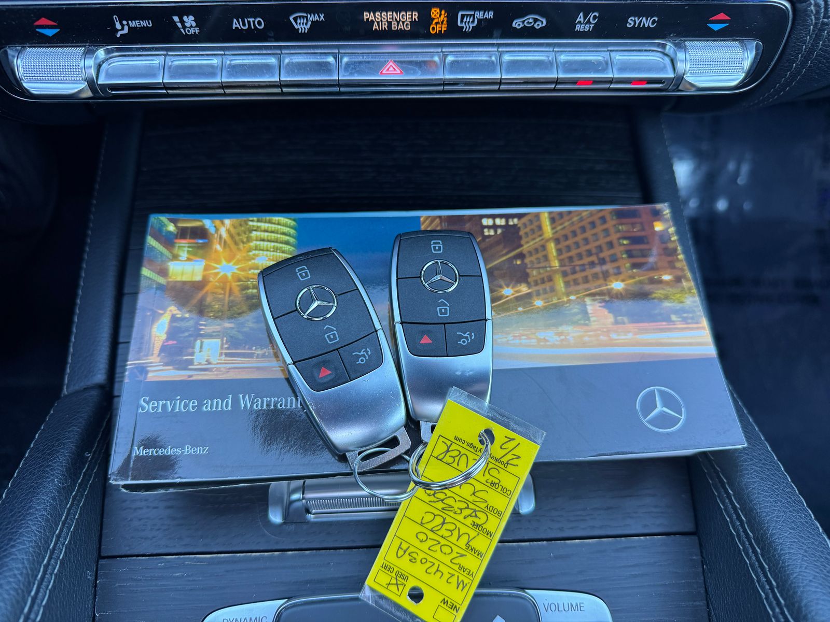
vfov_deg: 56.8
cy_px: 311
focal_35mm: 24
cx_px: 415
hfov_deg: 71.6
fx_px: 575
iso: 125
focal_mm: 6.76
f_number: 1.78
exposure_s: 1/121
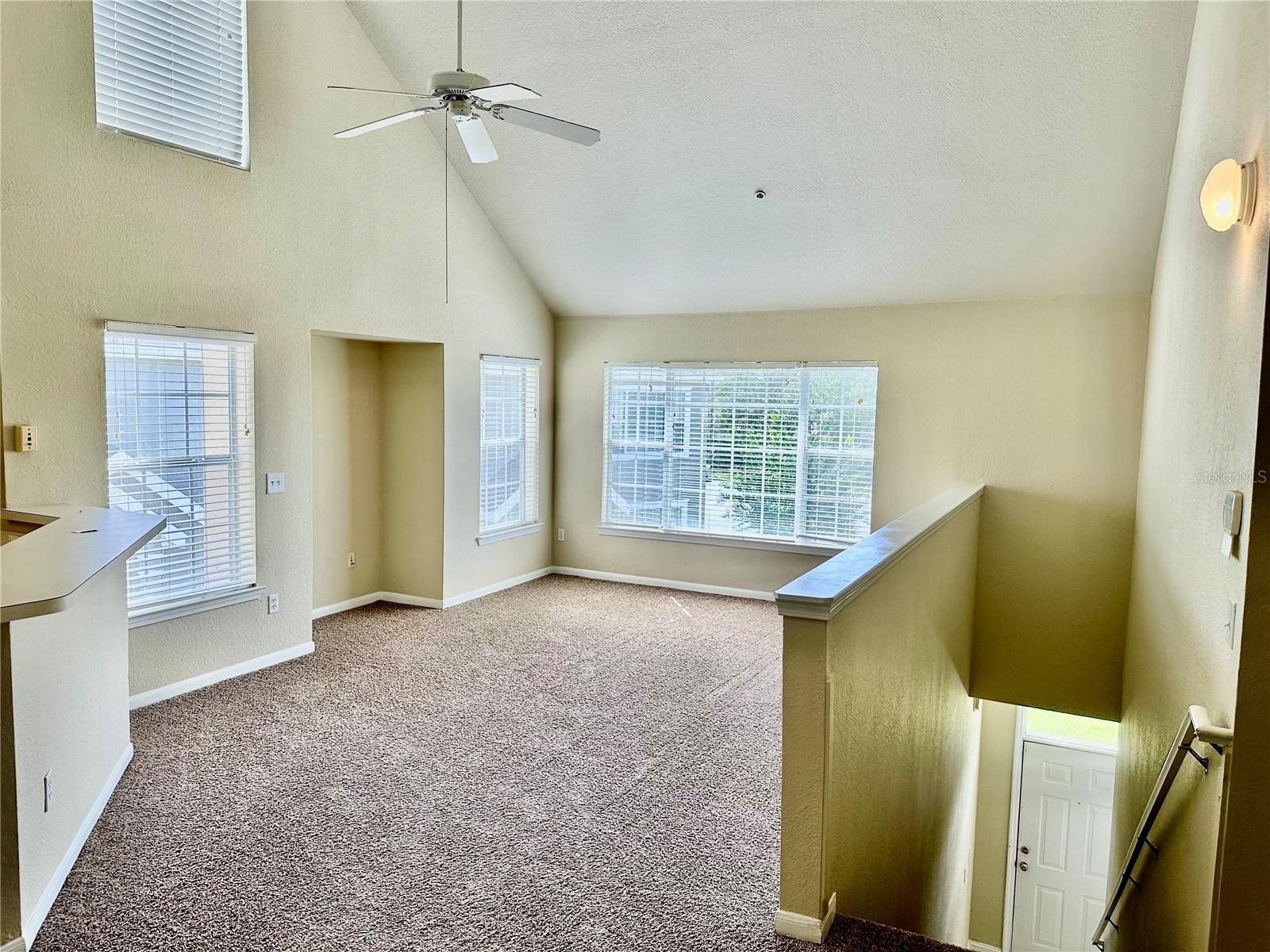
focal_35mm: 24
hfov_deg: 71.6
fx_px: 881
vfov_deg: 56.8
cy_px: 476
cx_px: 635
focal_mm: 6.86
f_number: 1.78
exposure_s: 1/387
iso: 80
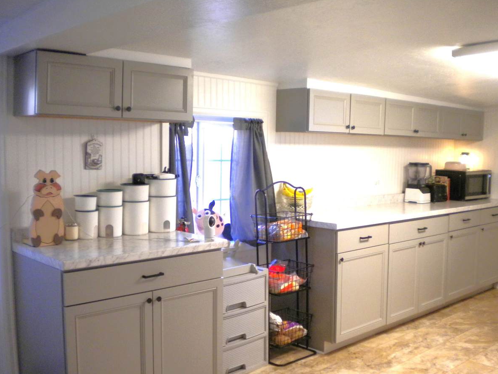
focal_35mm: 38
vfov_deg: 37.7
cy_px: 198
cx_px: 269
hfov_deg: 48.9
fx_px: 547
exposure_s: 1/55.4
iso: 255
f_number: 3.1
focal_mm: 6.3
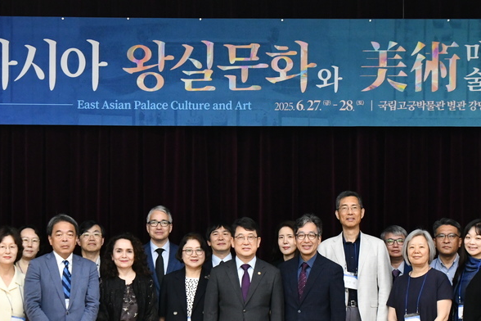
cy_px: 225
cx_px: 248
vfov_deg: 10.5
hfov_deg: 15.6
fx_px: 1750
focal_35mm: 131
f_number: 6.3
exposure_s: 1/160
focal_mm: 55
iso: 3200
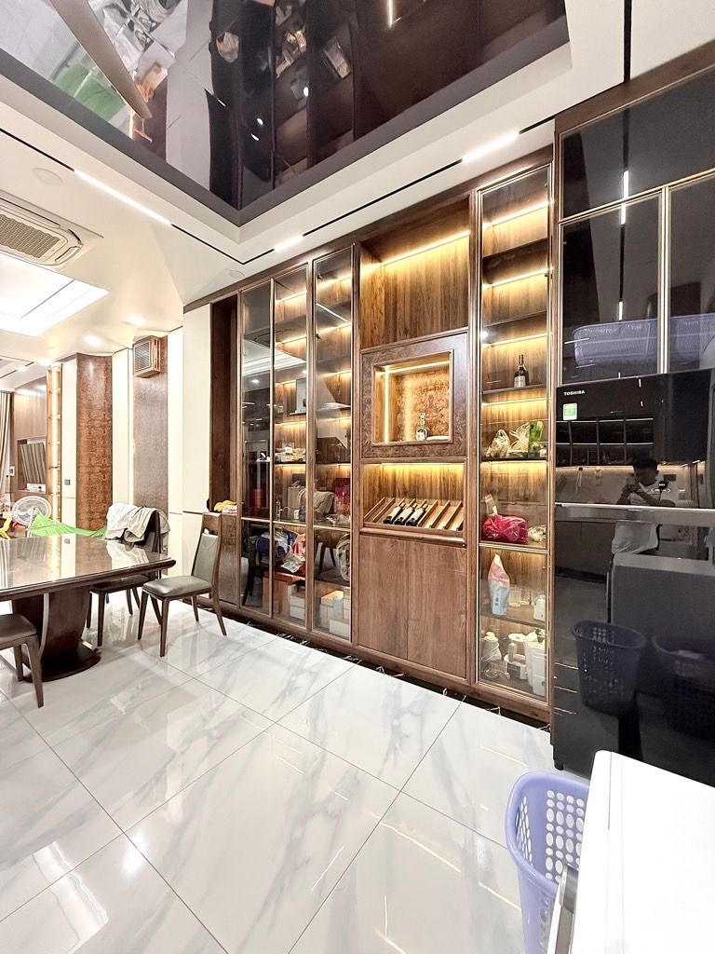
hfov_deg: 85.7
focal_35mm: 14
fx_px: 386
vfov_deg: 102.1
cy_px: 477
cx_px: 358
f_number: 2.2
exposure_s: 1/60
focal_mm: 2.22
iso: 640
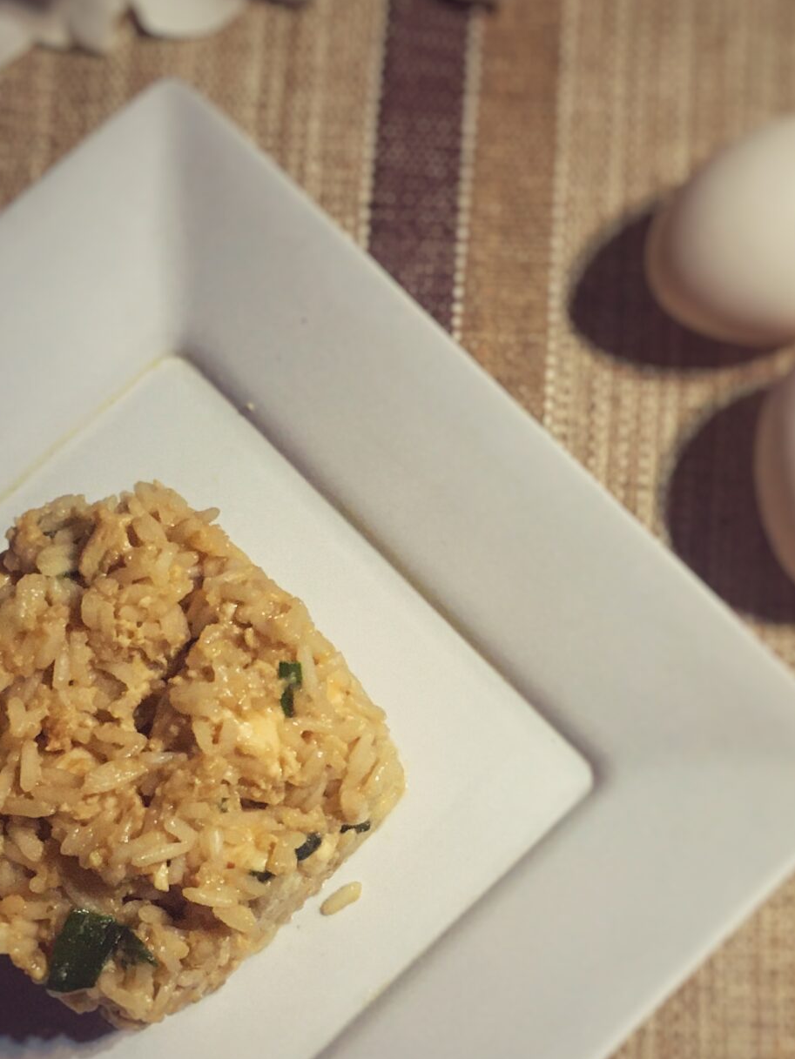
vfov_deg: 31.5
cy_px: 678
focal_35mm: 61
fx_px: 1868
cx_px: 488
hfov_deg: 24.0
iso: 200
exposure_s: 1/20
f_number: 2.2
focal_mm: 4.15
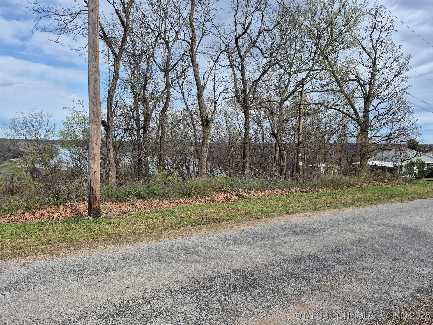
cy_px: 162
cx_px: 216
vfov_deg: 58.9
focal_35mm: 23
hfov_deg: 73.9
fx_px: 288
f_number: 1.8
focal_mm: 5.4
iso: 25
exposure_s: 1/1360
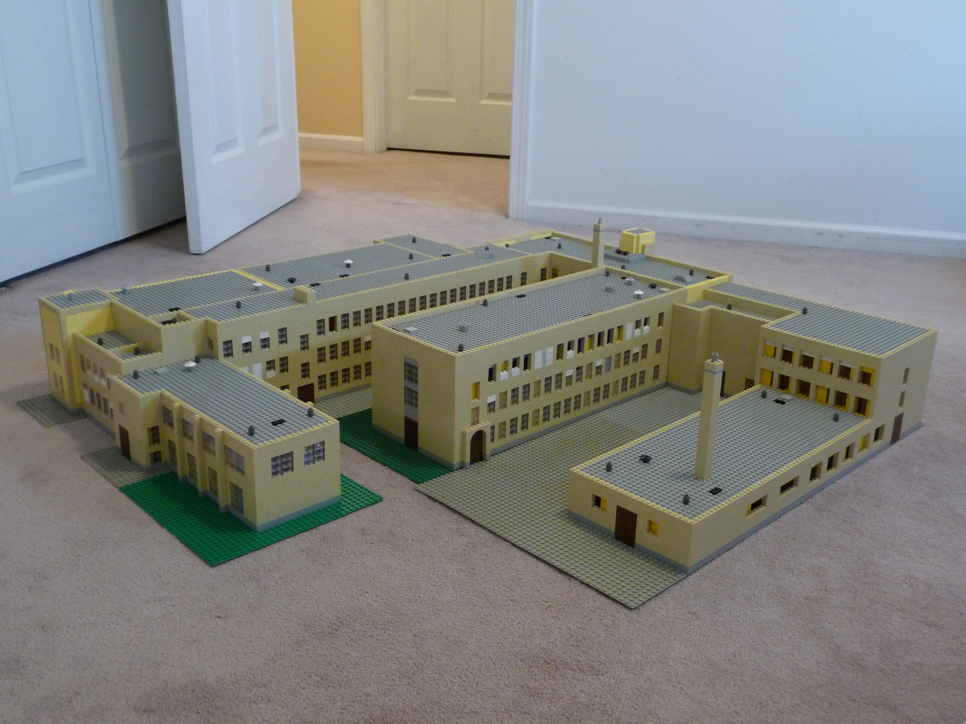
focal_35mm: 34
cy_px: 362
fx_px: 949
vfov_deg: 41.8
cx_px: 483
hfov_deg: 54.0
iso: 400
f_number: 3.6
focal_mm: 5.6
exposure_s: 1/8
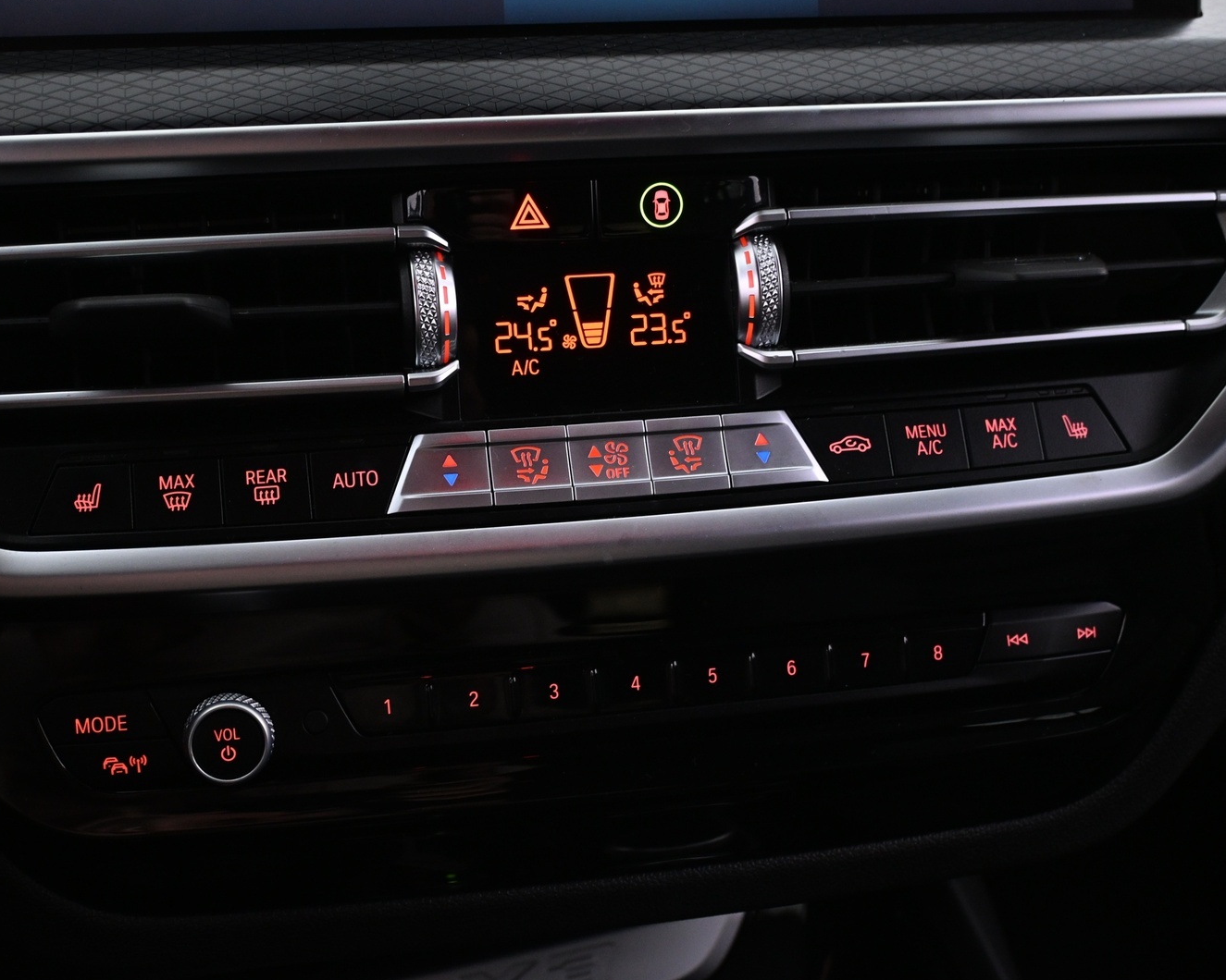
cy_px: 486
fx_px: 1436
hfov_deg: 46.1
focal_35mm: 40
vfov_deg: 37.7
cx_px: 517
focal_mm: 23
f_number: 4.2
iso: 1600
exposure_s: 1/20
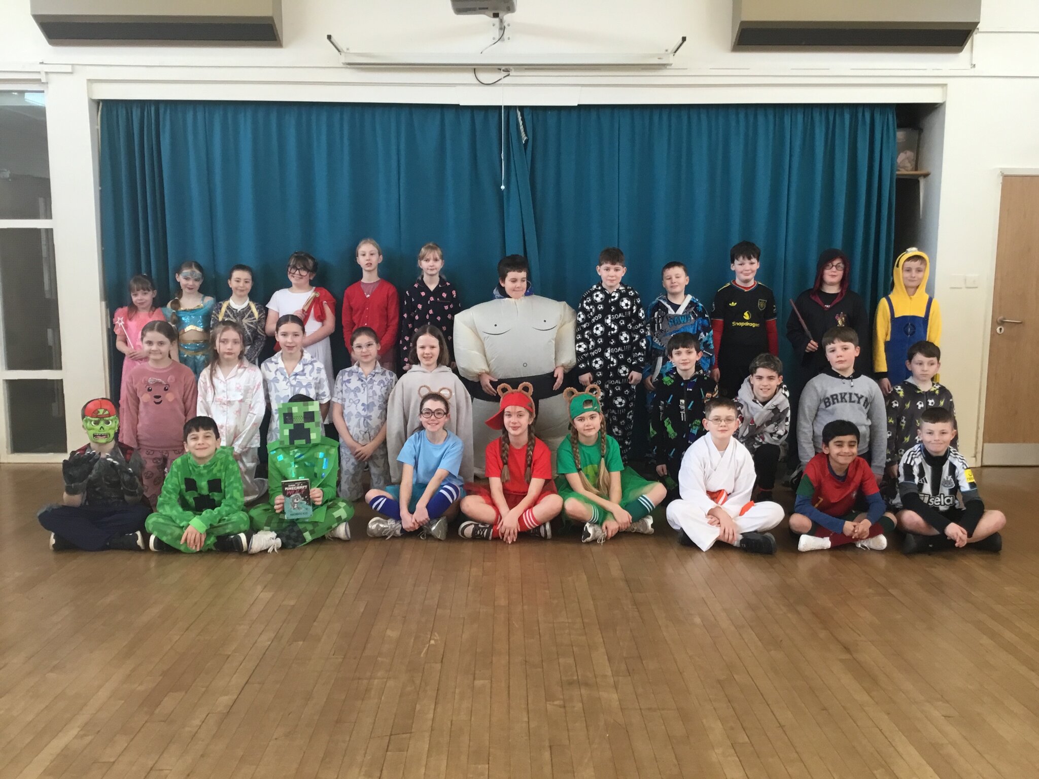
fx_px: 930
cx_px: 520
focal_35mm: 31
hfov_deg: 58.4
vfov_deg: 45.4
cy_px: 390
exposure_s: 1/33
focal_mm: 3.3
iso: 40
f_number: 2.4
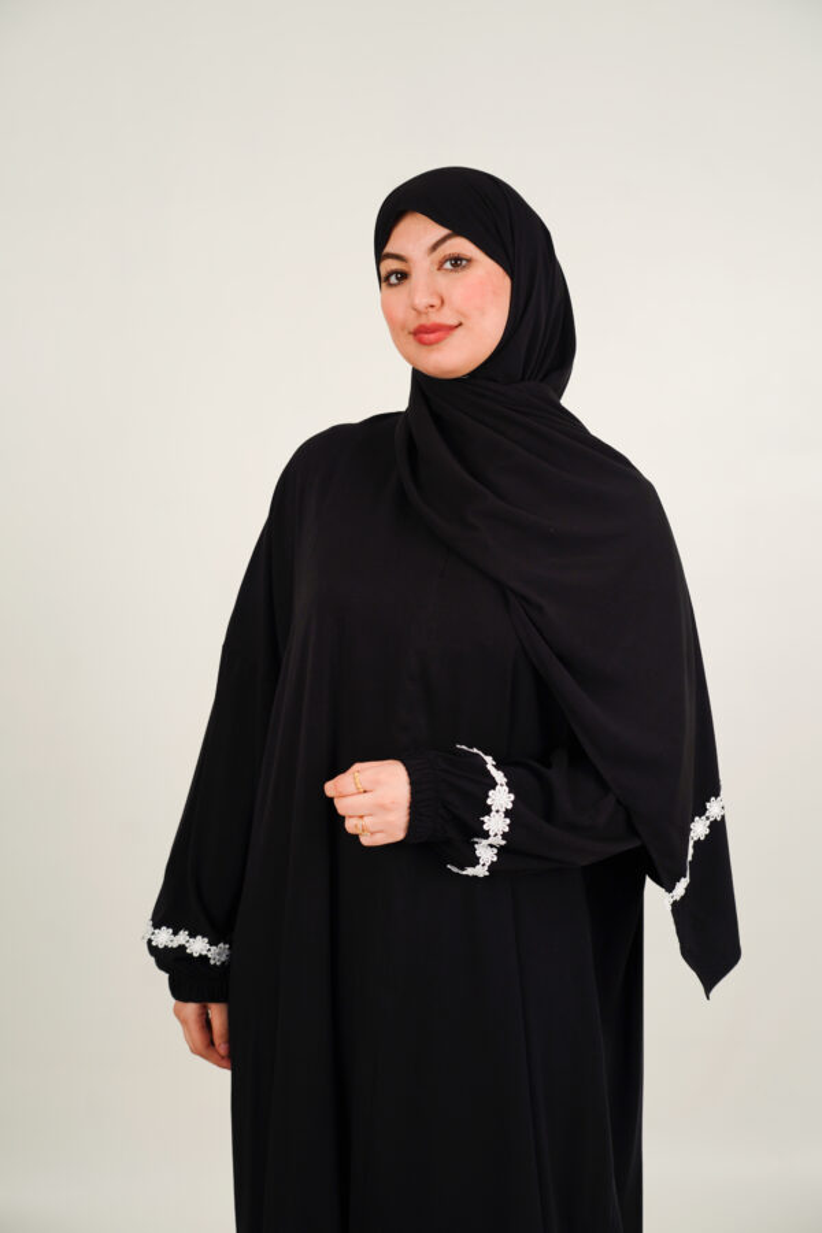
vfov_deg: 33.9
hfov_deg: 23.0
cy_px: 616
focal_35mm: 59
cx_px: 411
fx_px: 2021
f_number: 4
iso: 200
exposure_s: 1/125
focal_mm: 59
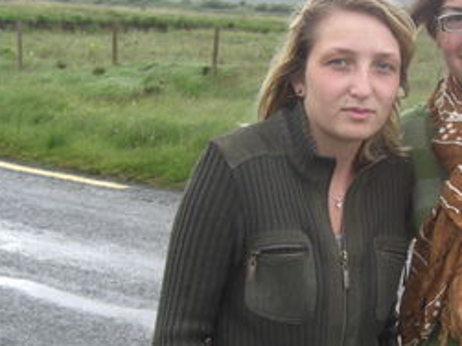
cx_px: 357
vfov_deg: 16.6
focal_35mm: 89
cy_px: 172
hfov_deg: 21.8
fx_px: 1187
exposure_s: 1/100
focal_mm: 7.9
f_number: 2.8
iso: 80
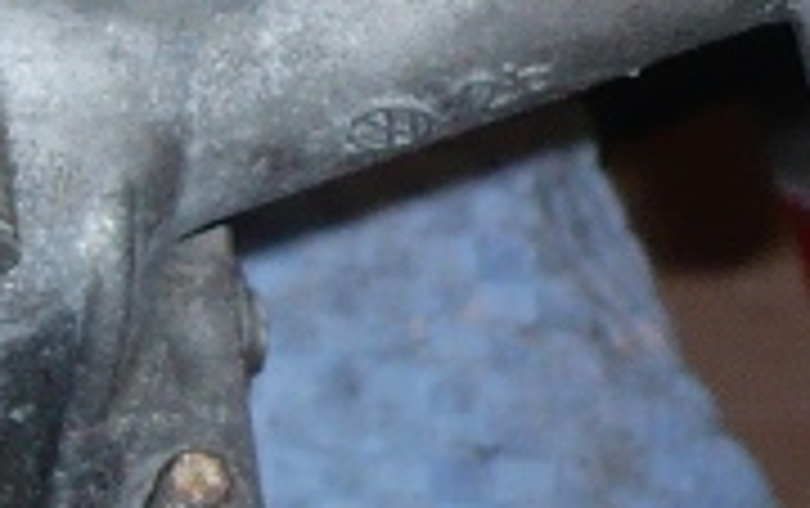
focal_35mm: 211
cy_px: -198
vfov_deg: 6.2
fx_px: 4664
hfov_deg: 9.5
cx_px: -572
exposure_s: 1/30
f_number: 2.8
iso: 100
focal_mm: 5.8
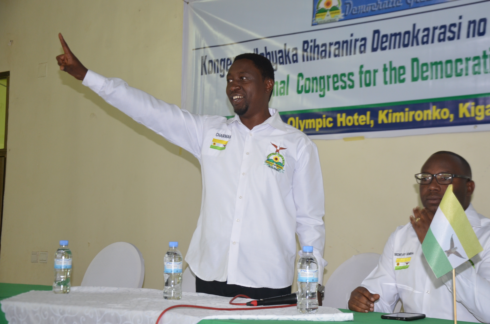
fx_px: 856
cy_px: 162
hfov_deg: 32.0
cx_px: 245
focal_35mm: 63
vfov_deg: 21.5
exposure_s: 1/60
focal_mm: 42
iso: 800
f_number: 4.8
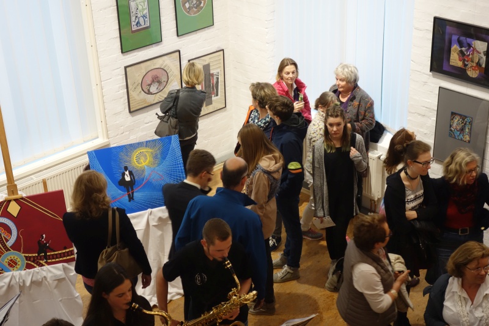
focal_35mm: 58
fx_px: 788
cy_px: 163
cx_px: 244
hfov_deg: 34.5
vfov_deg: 23.4
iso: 800
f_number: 3.5
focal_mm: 21.53
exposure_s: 1/30
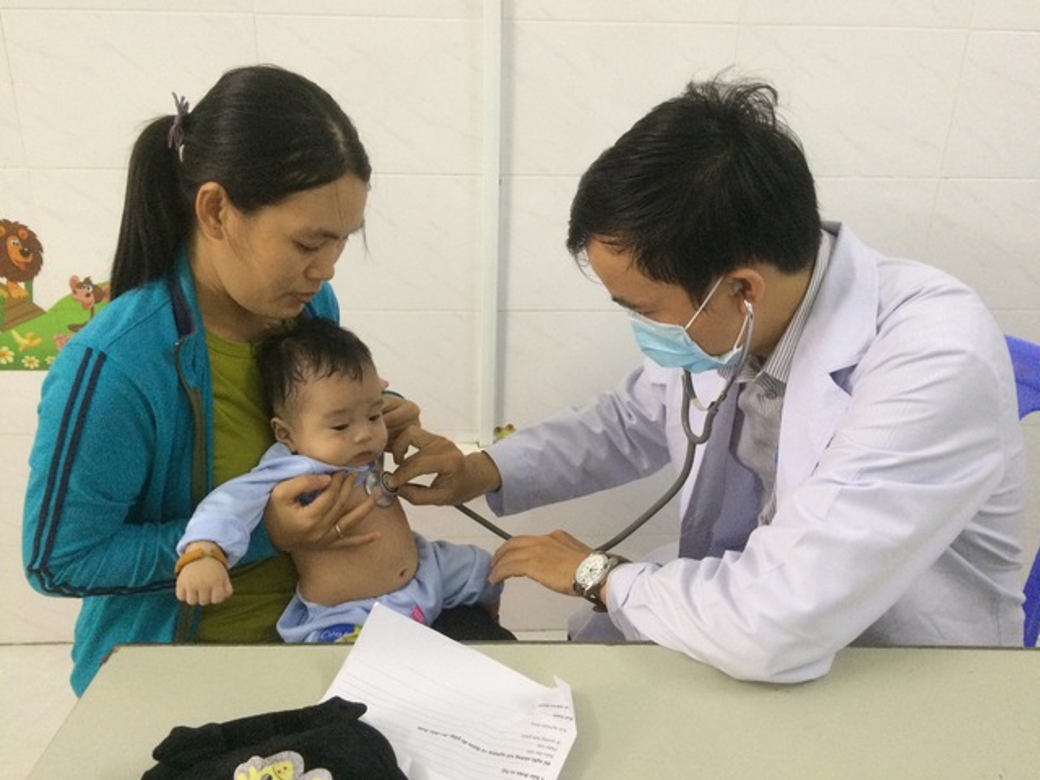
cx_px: 520
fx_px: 871
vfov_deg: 48.2
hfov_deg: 61.7
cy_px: 390
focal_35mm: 29
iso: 320
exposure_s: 1/33
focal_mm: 4.15
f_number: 2.2
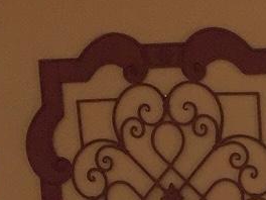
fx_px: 1375
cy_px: 433
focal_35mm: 179
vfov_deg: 7.8
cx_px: 343
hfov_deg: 10.8
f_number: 2.2
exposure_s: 1/321
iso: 32
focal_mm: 4.15
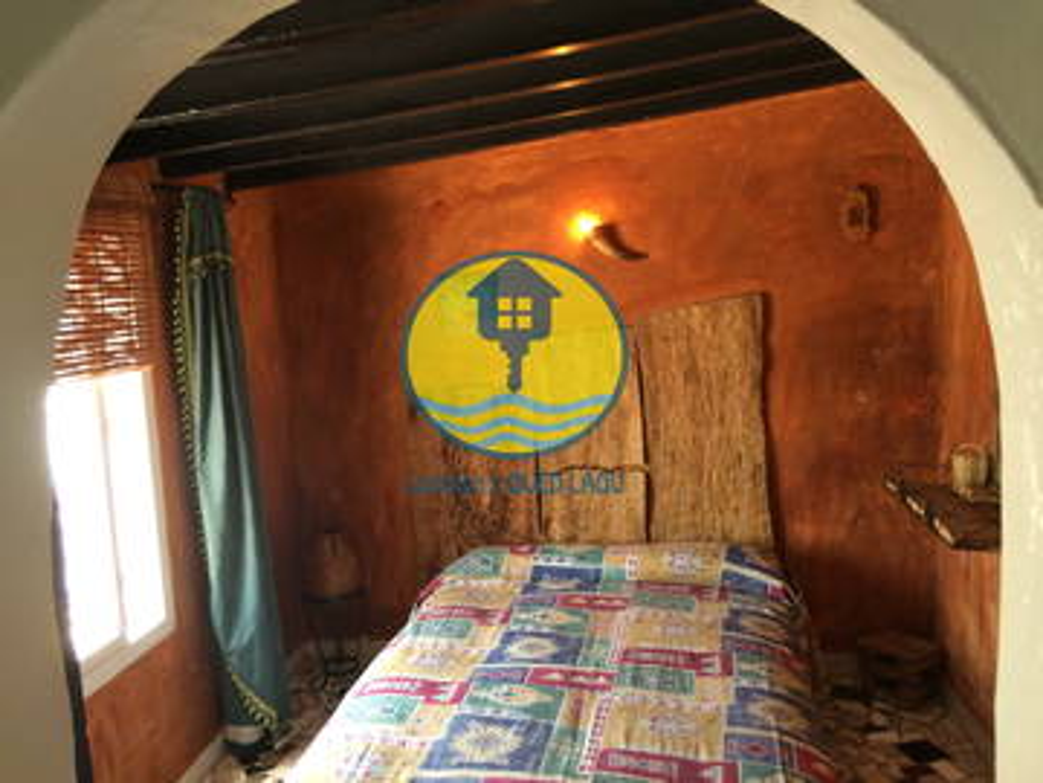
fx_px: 874
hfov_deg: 61.7
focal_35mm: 29
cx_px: 522
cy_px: 392
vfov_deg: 48.2
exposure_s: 1/33
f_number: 2.2
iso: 100
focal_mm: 4.15
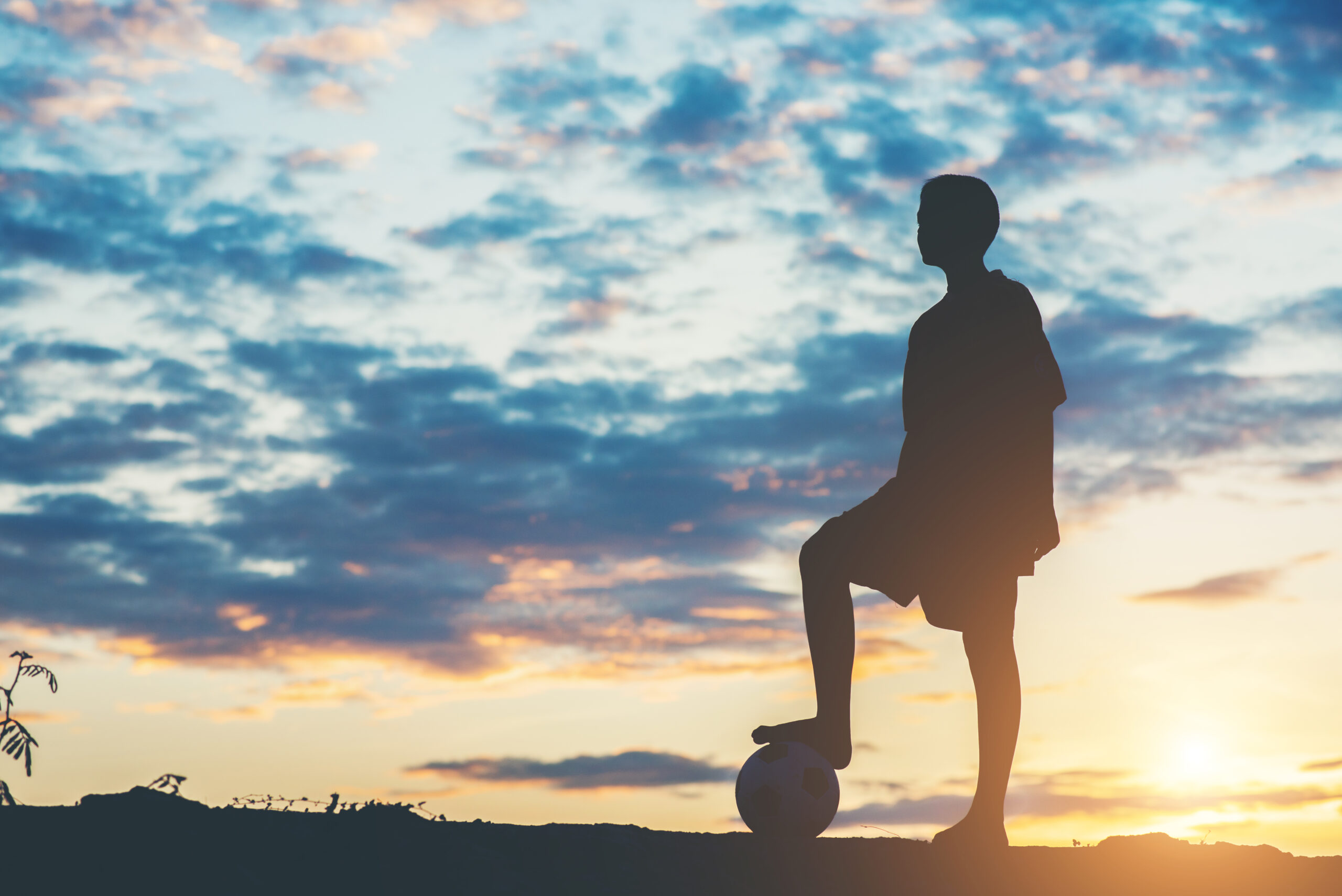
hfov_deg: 23.9
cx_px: 671
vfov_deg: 16.1
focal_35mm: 85
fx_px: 3170
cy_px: 448
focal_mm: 85
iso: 100
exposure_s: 1/320
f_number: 4
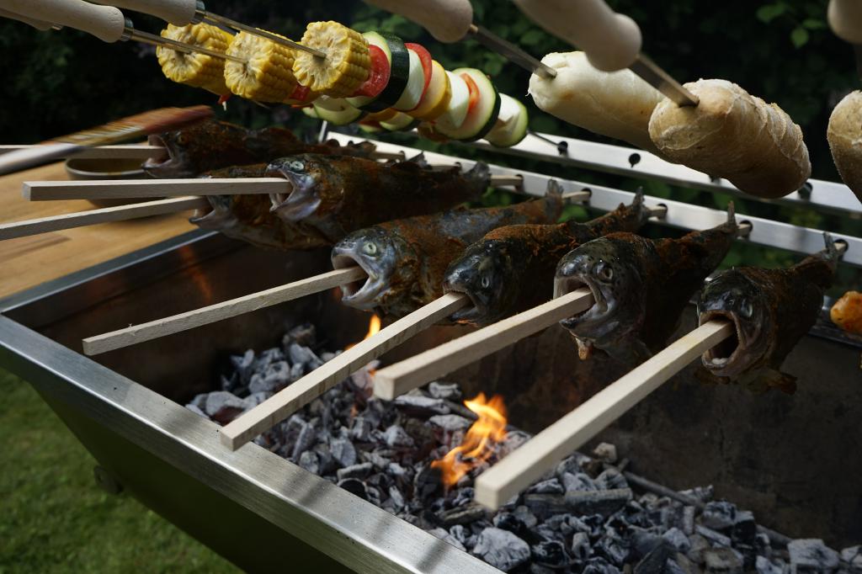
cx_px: 431
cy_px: 287
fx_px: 742
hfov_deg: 60.3
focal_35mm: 31
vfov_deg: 42.3
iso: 100
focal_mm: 31
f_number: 7.1
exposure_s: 1/80
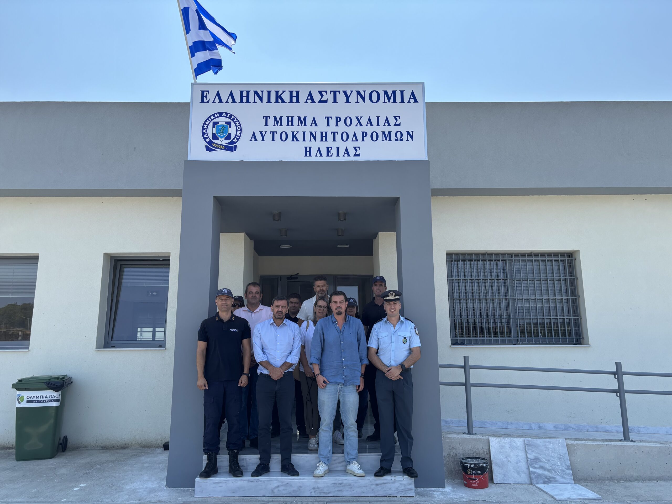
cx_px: 336
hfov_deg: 67.3
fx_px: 505
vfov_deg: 53.1
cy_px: 252
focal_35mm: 26
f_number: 1.6
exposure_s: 1/1499
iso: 50
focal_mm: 5.96
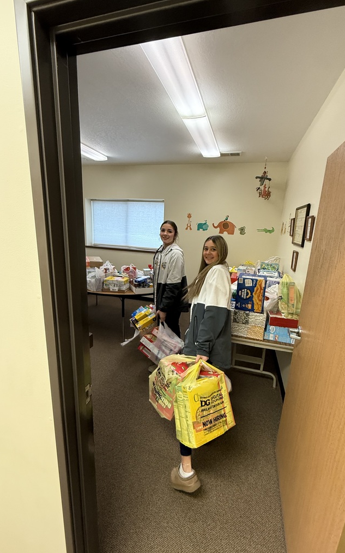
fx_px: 226
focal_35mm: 15
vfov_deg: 101.5
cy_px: 278
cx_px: 181
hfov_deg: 74.7
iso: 320
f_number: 2.2
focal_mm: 2.22
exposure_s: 1/60
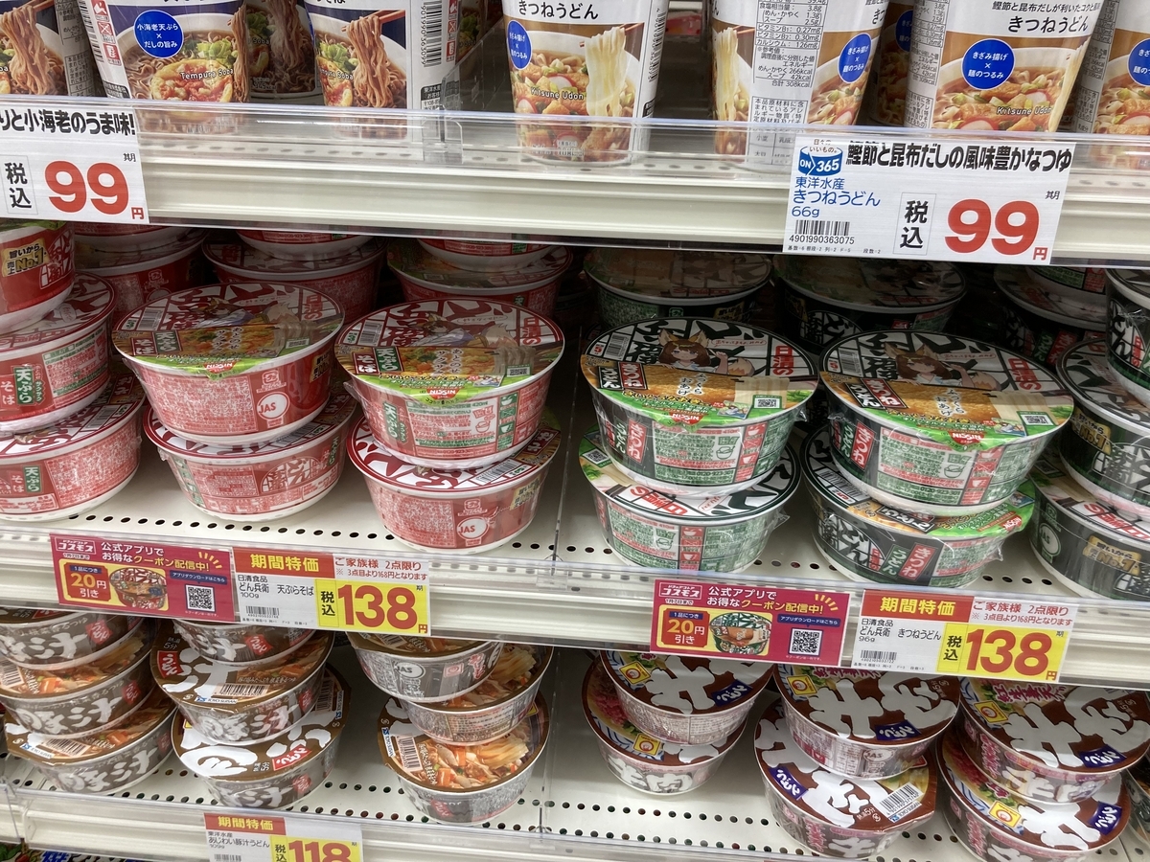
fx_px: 930
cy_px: 431
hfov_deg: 63.4
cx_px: 575
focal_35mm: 28
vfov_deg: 49.7
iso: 64
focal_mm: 3.99
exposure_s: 1/60
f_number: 1.8
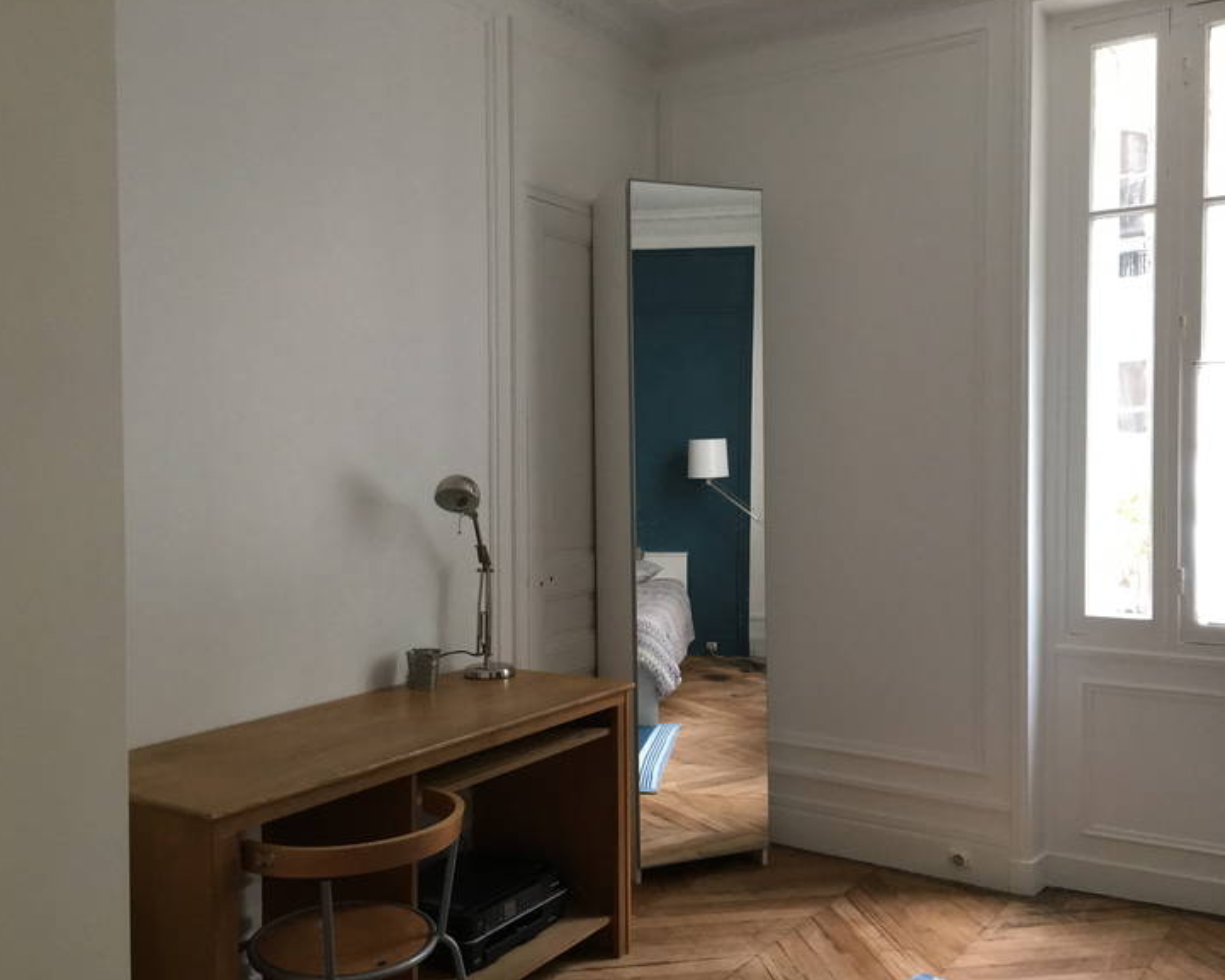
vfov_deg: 47.1
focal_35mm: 31
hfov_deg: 57.2
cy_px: 493
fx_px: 1124
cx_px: 632
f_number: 2.2
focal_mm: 4.15
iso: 200
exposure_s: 1/25
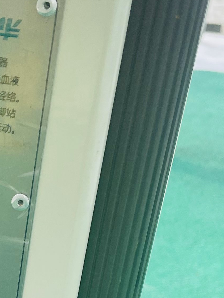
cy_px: 348
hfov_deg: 15.2
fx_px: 803
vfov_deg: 19.9
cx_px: -55
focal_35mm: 93
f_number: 1.6
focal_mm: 4.2
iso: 32
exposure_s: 1/615
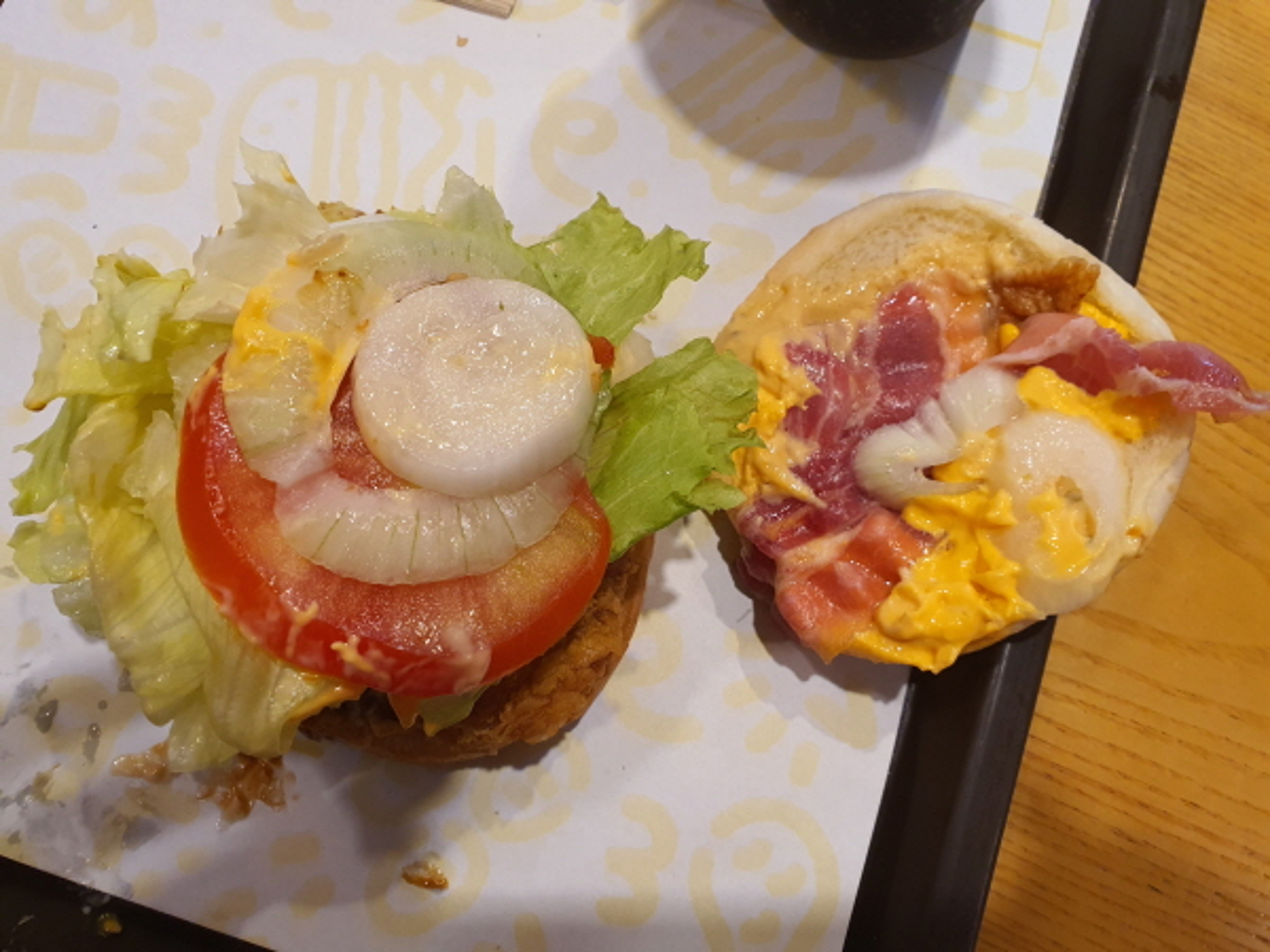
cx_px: 635
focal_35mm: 26
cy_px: 476
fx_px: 954
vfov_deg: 53.1
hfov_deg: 67.3
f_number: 2.4
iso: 200
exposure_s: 1/40
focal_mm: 4.3
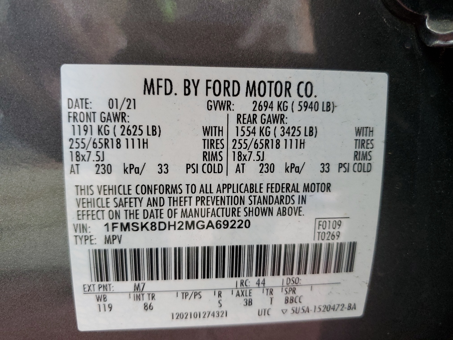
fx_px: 340
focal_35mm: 26
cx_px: 226
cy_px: 170
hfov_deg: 67.3
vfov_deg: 53.1
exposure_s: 1/60.2
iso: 158
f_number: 1.5
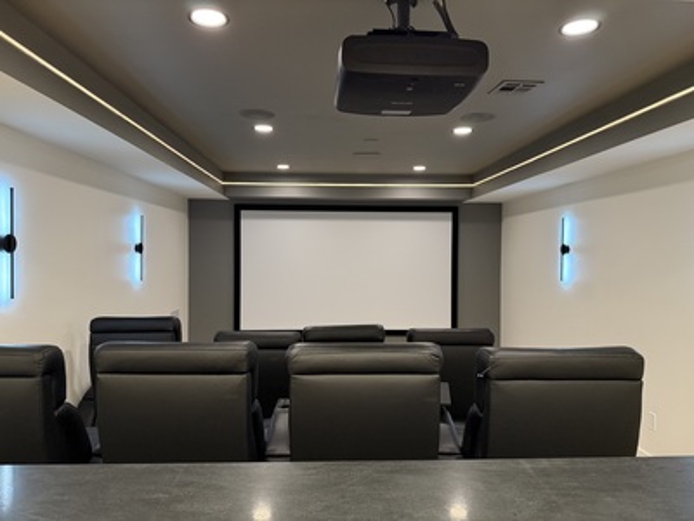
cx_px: 347
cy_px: 260
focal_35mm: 24
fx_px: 481
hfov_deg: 71.6
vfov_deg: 56.8
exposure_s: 1/60
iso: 250
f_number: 1.78
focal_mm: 6.76
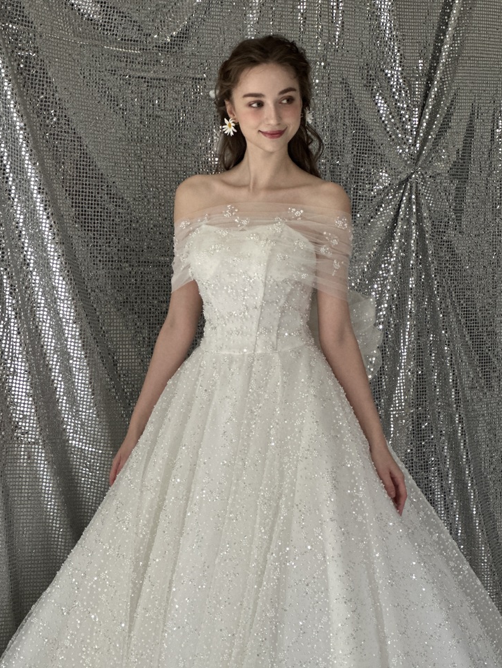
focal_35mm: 90
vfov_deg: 21.7
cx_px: 235
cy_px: 390
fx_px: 1739
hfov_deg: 16.4
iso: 400
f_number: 2.8
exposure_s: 1/19
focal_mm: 9
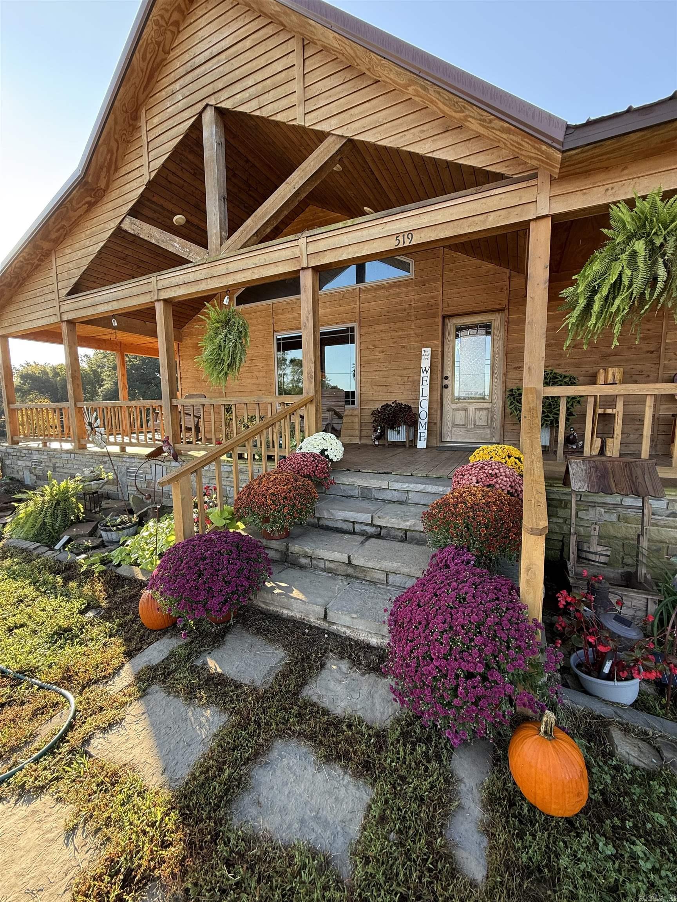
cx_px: 338
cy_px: 451
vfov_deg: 102.1
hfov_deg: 85.7
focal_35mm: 14
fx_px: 365
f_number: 2.2
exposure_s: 1/116
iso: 50
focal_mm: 2.22
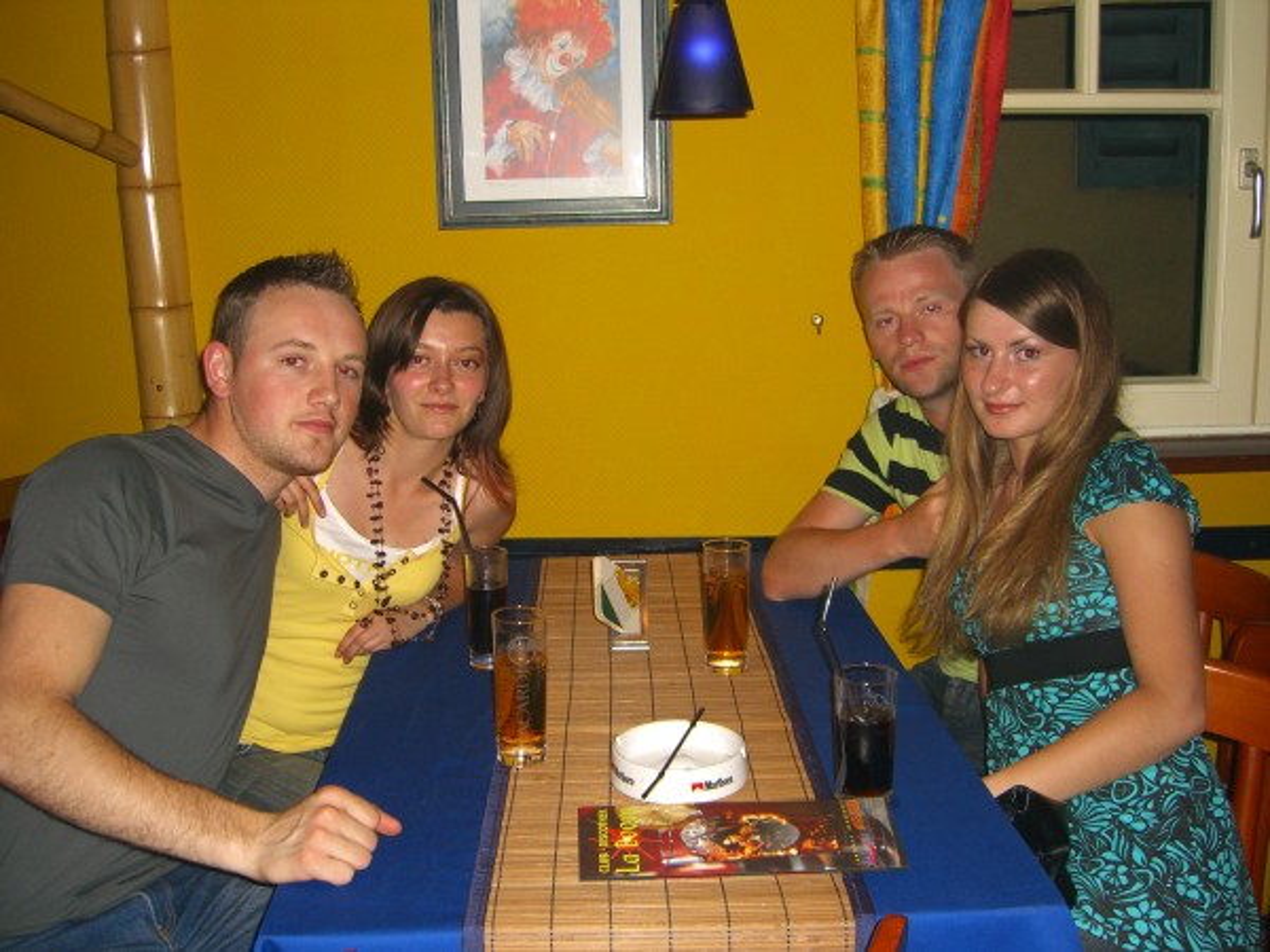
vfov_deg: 37.7
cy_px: 476
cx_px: 635
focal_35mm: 38
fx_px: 1394
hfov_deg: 49.0
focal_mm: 7.9
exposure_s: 1/60
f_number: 2.8
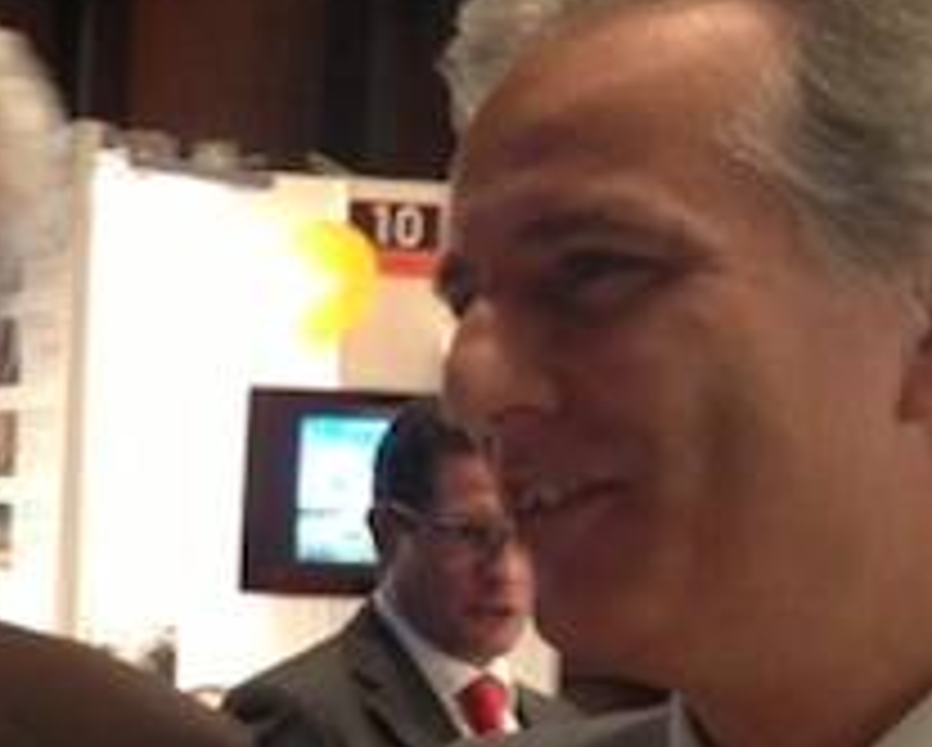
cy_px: 549
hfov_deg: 18.1
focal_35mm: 99
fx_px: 2733
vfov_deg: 15.5
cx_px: -270
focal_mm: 4.28
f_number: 2.4
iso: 200
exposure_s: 1/20
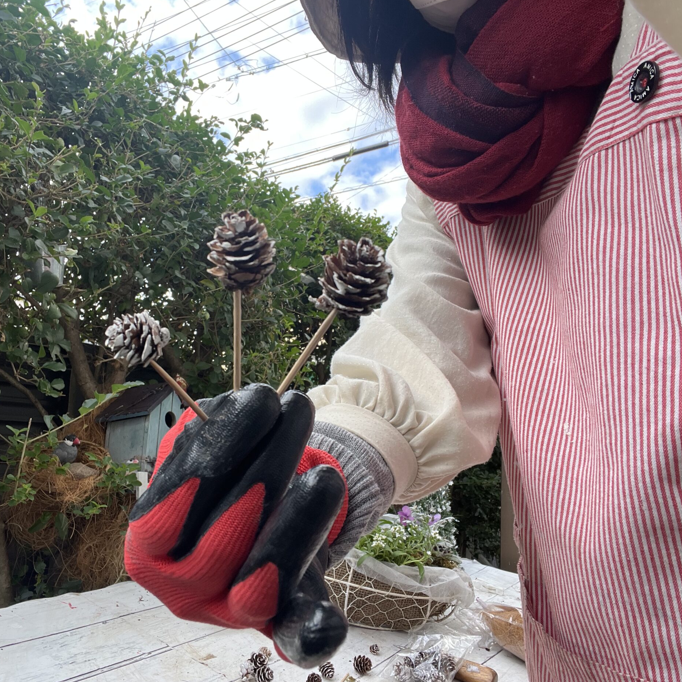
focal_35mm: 28
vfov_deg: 57.3
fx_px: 624
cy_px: 347
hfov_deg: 57.1
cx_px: 296
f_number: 2.2
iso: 25
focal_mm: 2.71
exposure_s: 1/124
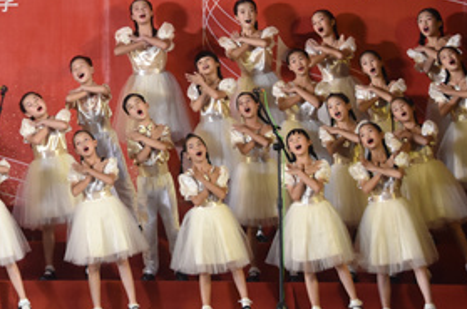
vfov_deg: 6.9
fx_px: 2538
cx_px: 15
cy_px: -35
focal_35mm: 196
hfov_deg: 10.4
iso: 1000
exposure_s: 1/100
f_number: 7.1
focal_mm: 52
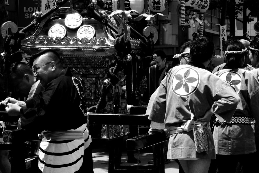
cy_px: 78
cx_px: 130
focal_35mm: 145
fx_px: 1043
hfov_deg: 14.2
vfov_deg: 9.5
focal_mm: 24.7
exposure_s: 1/250
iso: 125
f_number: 6
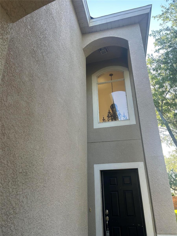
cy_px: 118
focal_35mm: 26
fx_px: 177
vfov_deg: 67.3
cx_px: 88
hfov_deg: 53.1
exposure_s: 1/205
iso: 40
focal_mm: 5.7
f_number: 1.5
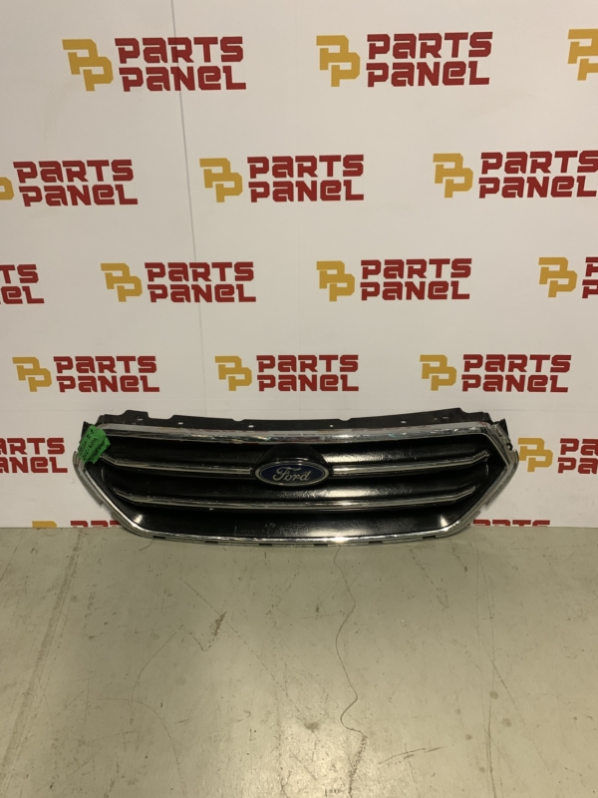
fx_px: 599
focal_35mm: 26
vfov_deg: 67.3
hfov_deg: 53.1
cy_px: 399
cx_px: 299
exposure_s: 1/30
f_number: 1.8
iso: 400
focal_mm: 4.25
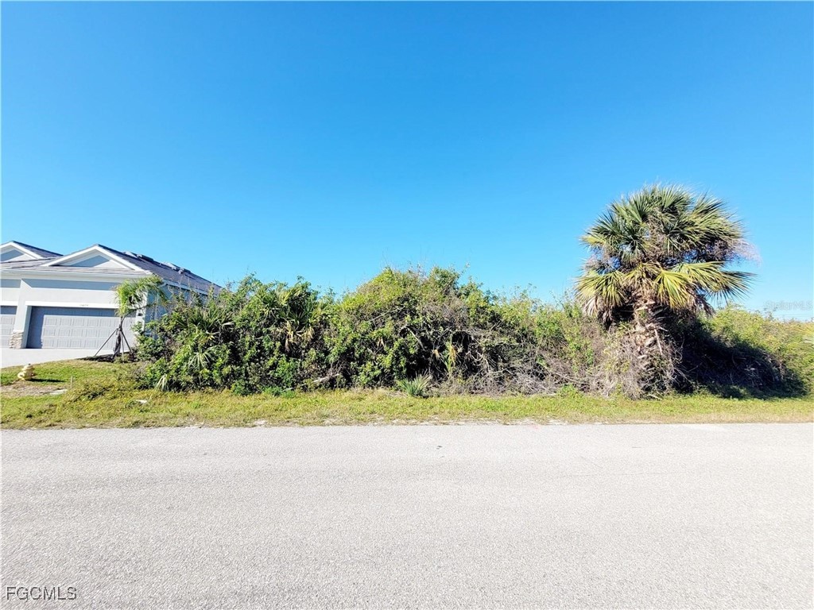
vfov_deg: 89.9
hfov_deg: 106.2
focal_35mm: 13
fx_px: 306
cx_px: 407
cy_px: 305
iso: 40
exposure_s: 1/1429
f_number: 2.2
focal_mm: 1.74
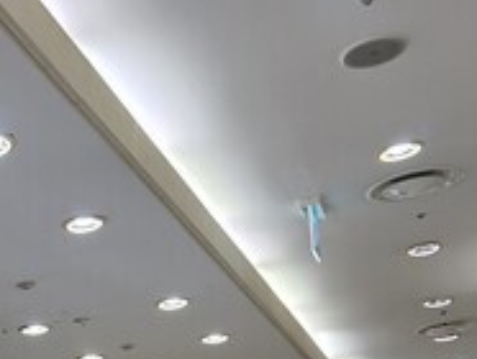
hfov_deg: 23.4
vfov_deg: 17.9
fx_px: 1021
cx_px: -133
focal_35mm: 74
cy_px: 536
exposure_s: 1/120
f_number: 1.7
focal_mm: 6.3
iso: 64
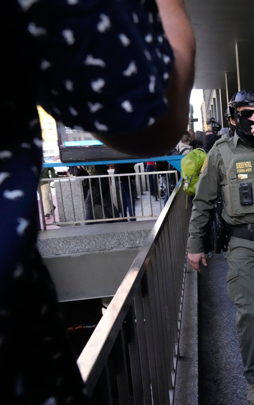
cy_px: 203
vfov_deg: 52.7
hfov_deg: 30.0
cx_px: 296
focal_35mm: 37
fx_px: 410
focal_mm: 24
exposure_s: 1/1600
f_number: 6.3
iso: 12800
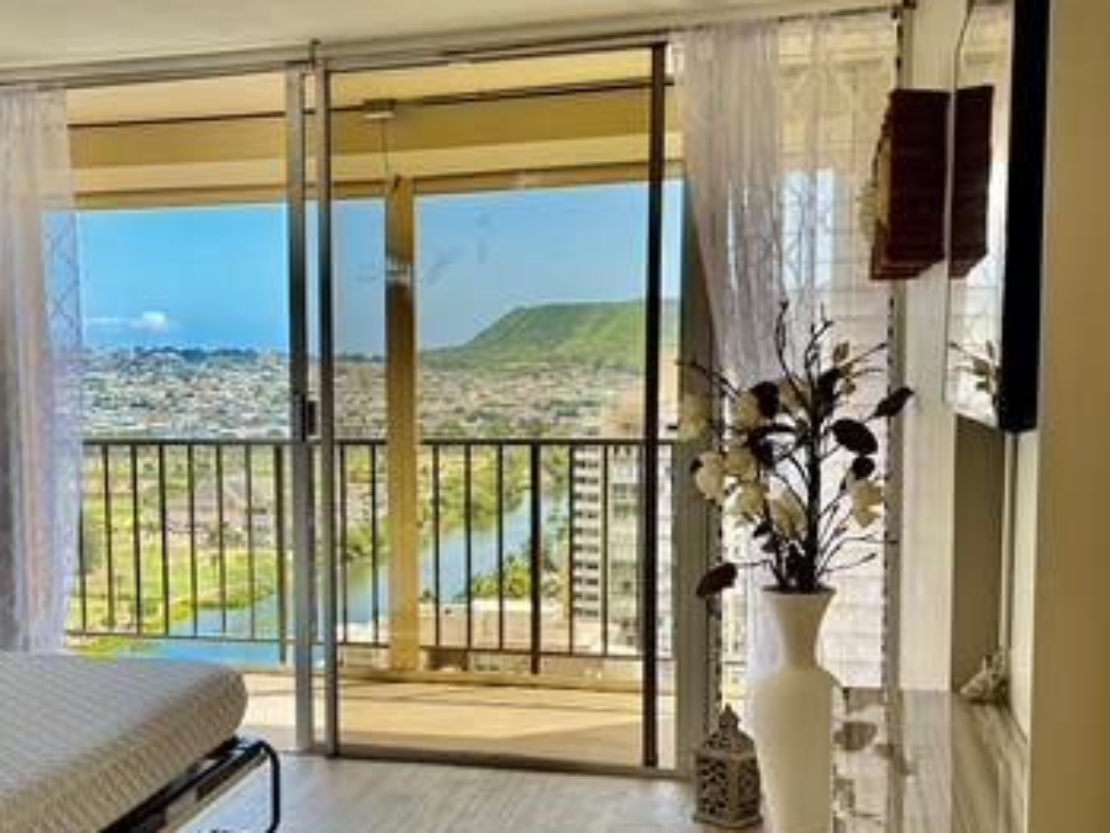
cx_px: 321
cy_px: 517
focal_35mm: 44
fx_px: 1411
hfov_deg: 42.0
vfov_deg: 32.7
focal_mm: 6.76
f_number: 1.78
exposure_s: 1/802
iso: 80
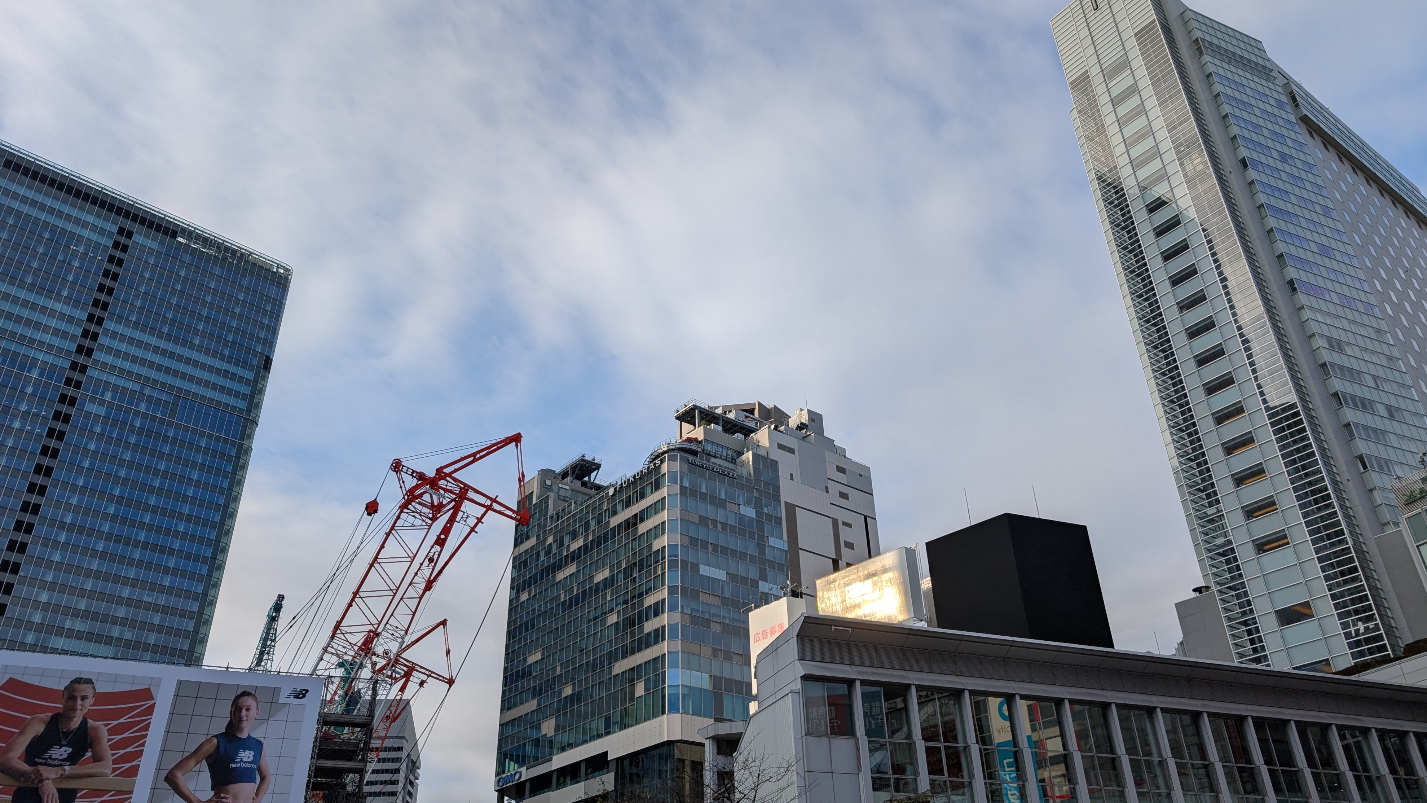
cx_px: 730
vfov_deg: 42.9
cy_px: 381
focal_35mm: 27
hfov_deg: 69.8
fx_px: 1022
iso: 24
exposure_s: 1/12195
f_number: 1.68
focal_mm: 6.9
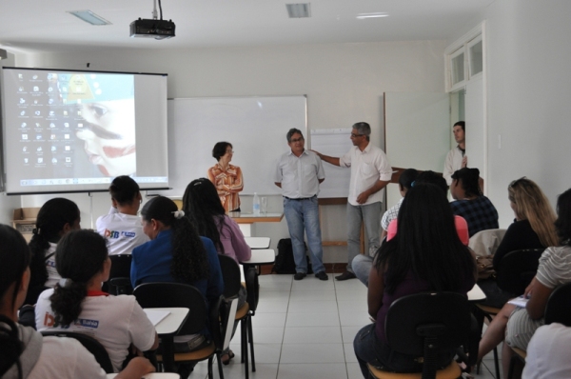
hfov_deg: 49.6
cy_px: 190
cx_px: 286
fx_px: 618
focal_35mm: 39
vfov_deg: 34.1
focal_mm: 26
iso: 800
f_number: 4.2
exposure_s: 1/40
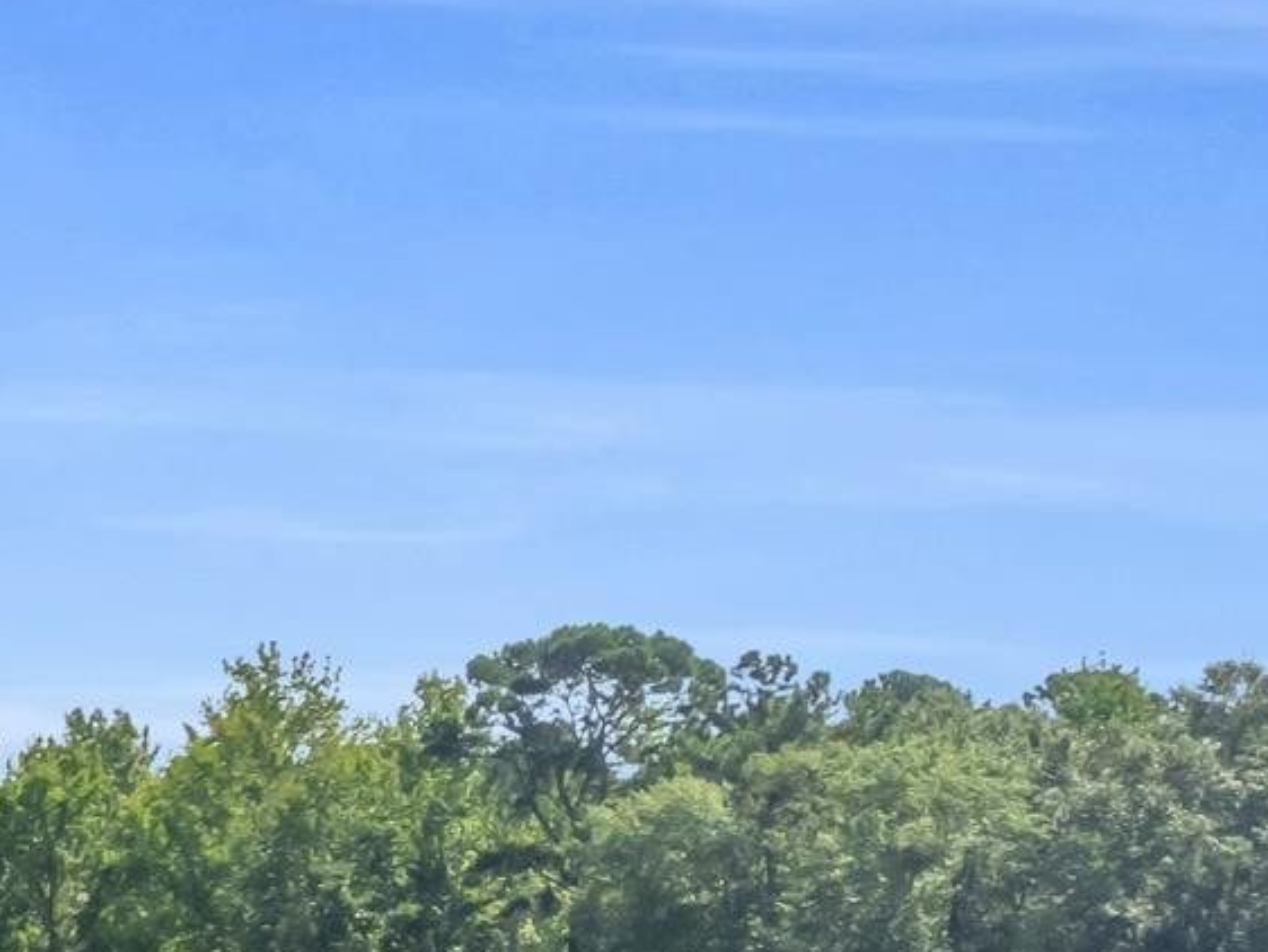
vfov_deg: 15.2
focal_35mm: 94
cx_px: -1302
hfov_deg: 16.0
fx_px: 3445
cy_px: 1145
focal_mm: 8.38
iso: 100
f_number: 2.8
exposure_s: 1/400
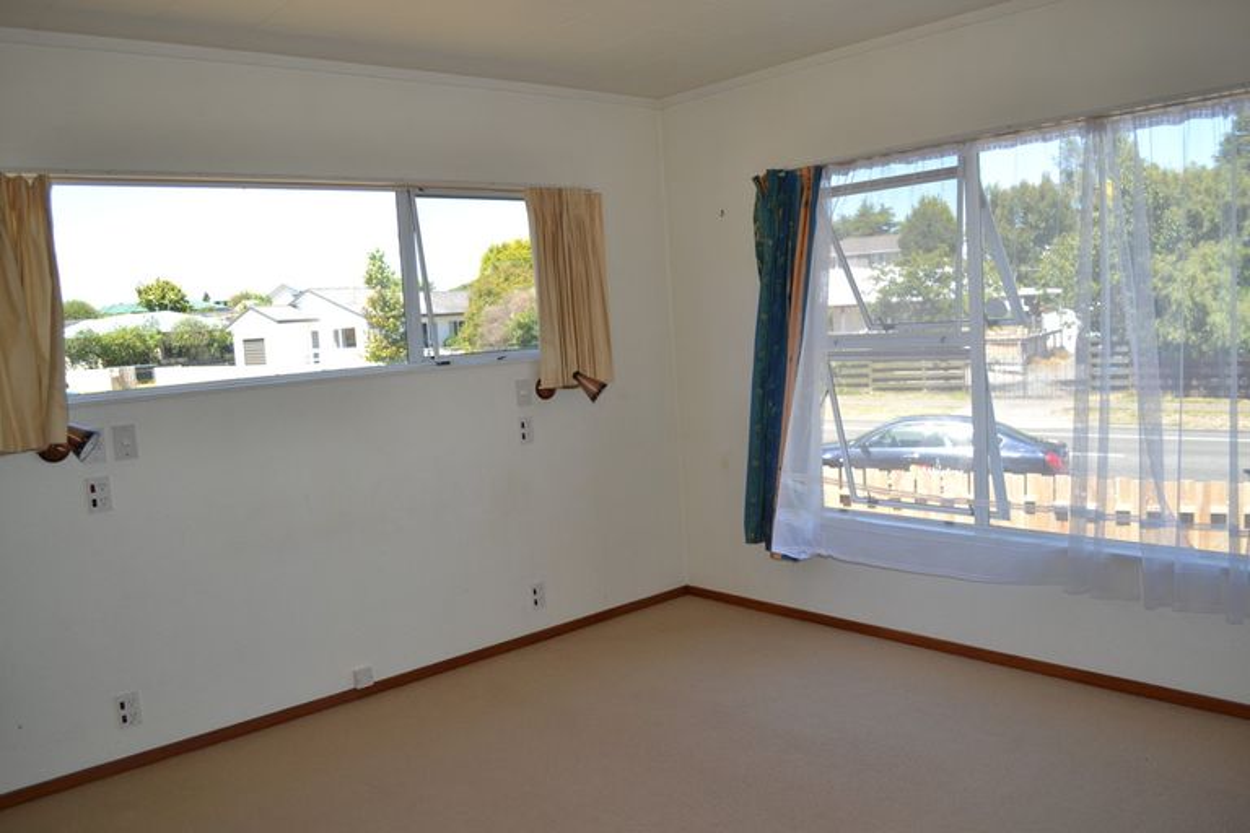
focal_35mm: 27
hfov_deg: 67.4
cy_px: 416
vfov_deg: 47.9
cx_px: 625
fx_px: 937
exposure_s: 1/160
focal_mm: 18
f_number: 4
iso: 100
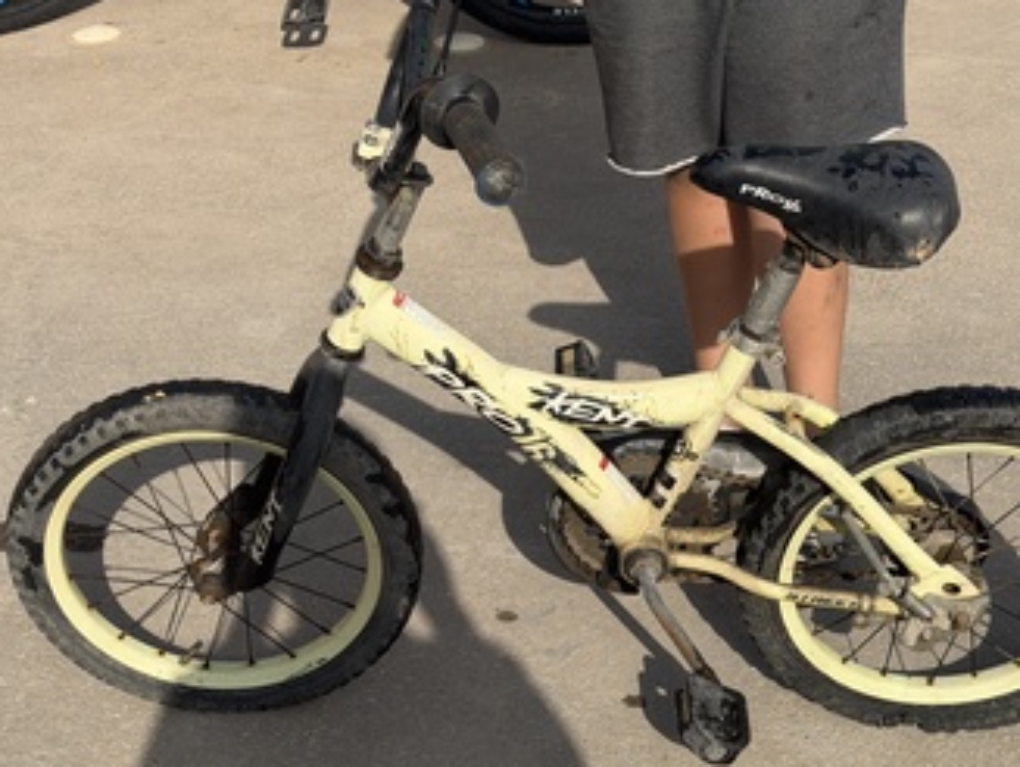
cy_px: 385
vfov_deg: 22.0
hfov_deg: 28.9
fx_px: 1976
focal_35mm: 67
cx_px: 457
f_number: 1.78
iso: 64
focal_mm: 6.76
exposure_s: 1/5587
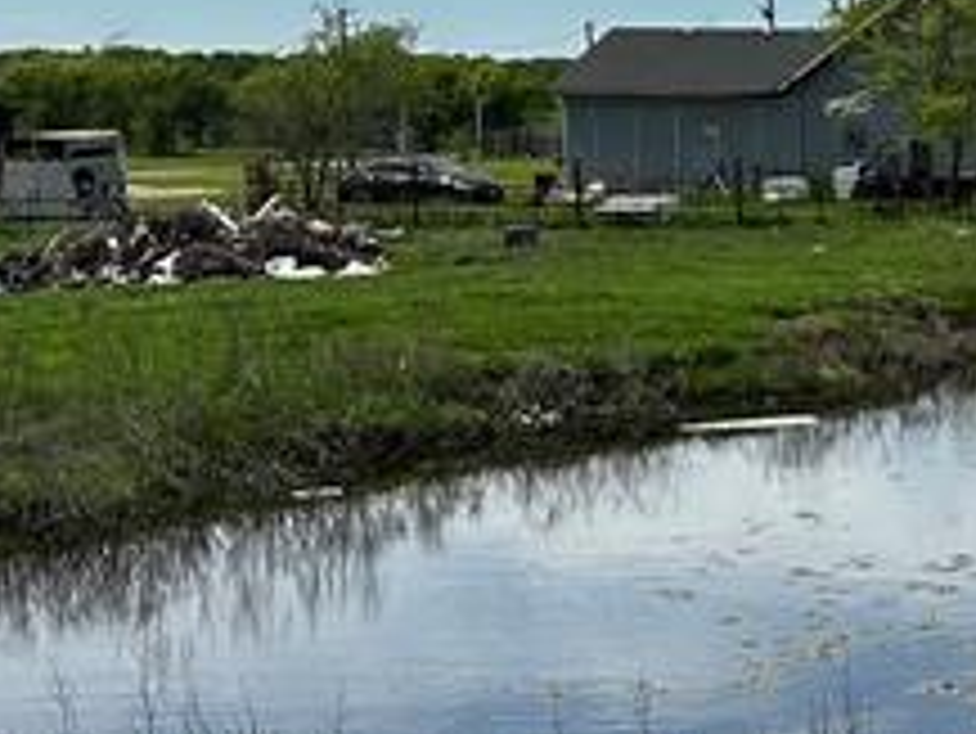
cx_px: 1570
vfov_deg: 13.1
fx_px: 3188
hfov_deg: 15.7
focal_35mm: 113
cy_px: 369
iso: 80
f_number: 1.78
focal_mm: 6.86
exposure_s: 1/7576
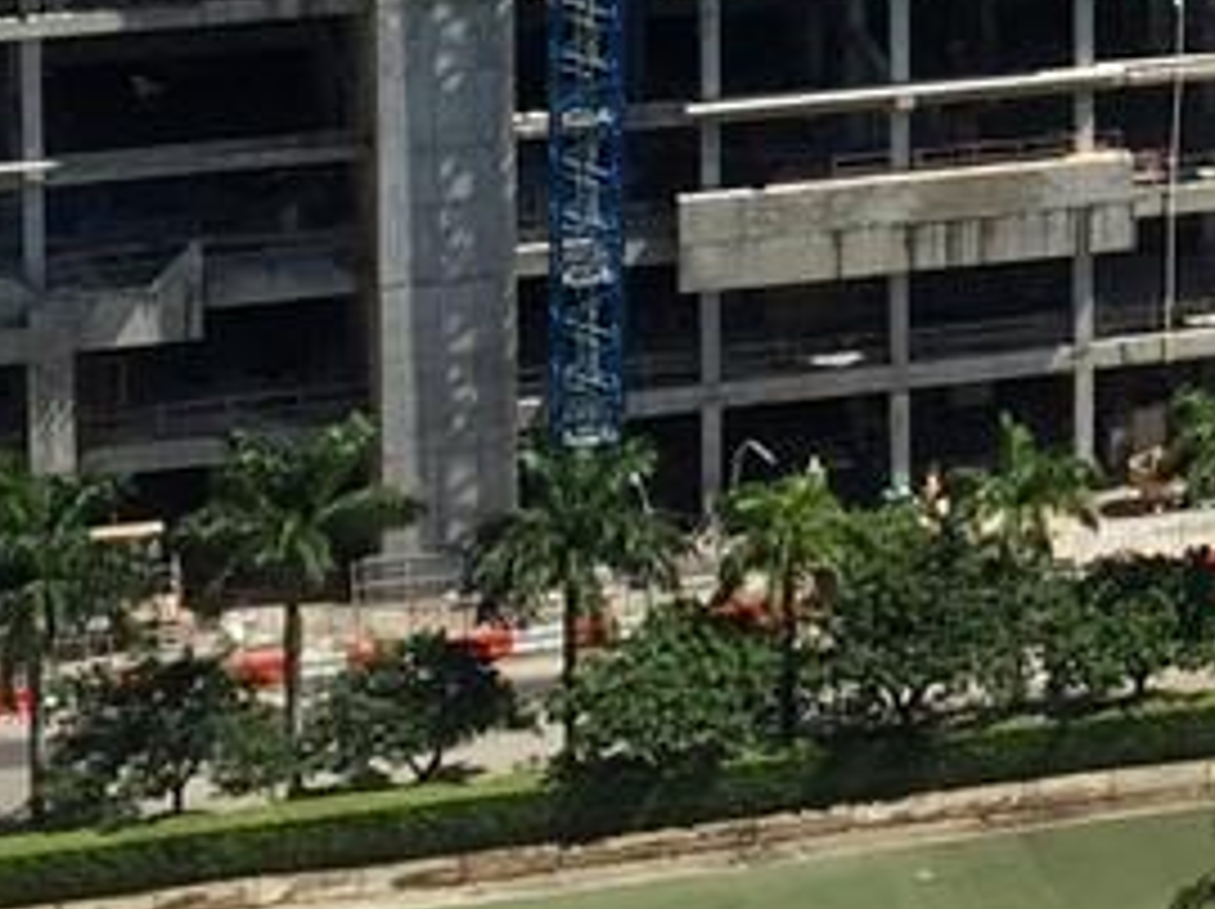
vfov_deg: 8.3
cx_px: 2133
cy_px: -788
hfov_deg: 10.8
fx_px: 6032
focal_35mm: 172
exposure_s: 1/1721
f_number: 2.2
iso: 32
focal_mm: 4.15
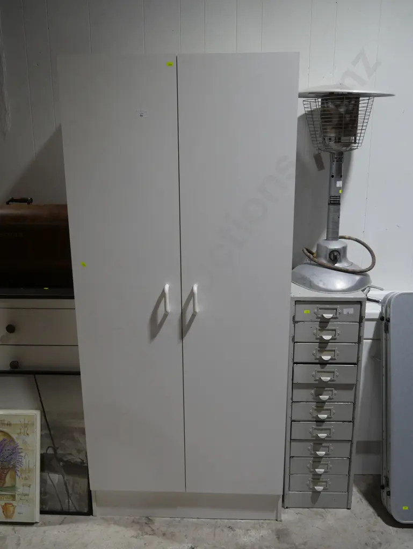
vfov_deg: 59.9
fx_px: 477
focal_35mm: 30
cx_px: 206
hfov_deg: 46.8
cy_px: 274
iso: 200
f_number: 3.6
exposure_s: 1/100
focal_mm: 15
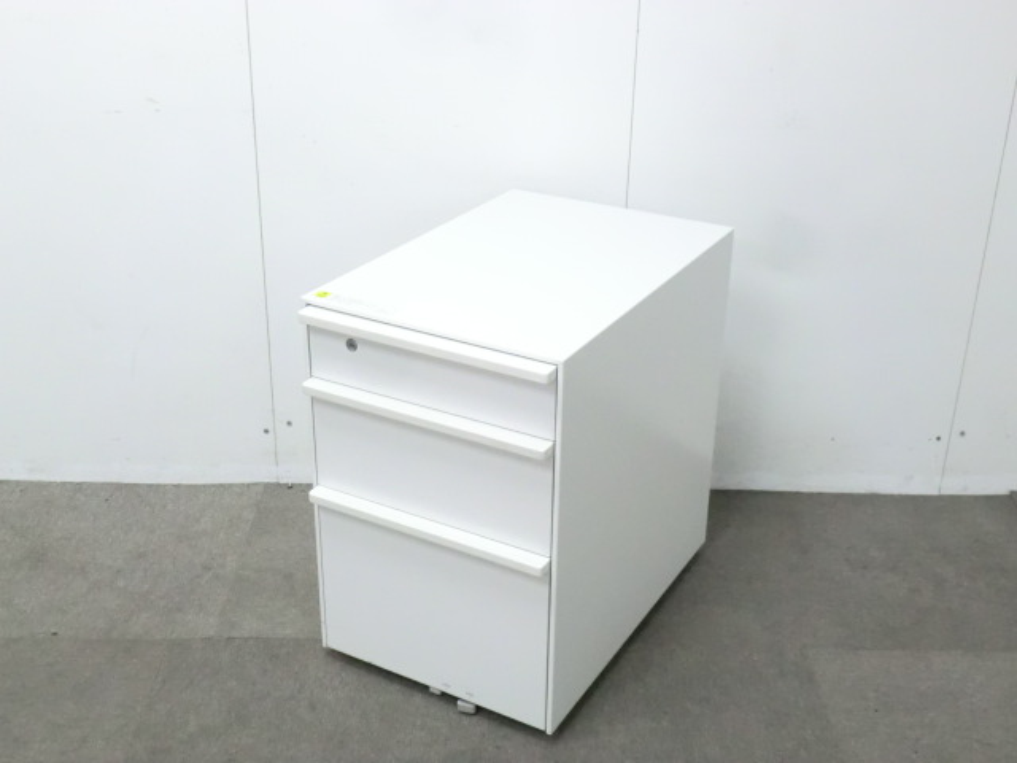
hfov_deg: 42.1
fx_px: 1322
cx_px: 508
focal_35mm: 45
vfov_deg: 32.2
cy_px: 382
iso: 800
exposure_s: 1/50
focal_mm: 8.2
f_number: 4.3
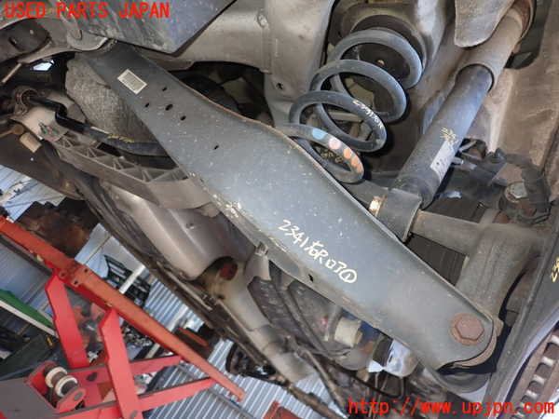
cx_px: 280
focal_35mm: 25
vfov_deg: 54.9
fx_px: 404
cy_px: 210
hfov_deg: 69.4
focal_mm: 4.5
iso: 100
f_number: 2
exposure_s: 1/60
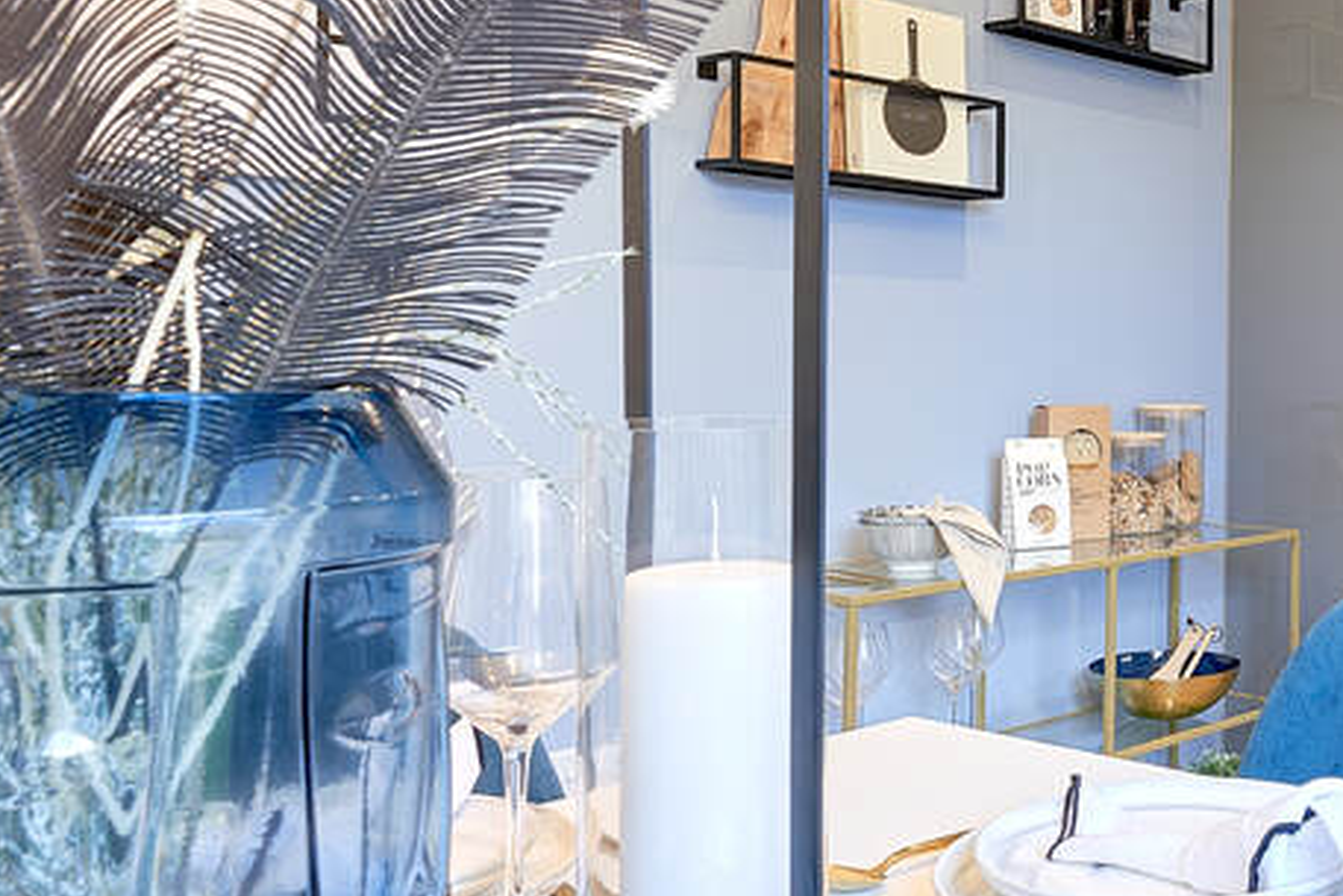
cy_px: 373
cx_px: 1405
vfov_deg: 31.5
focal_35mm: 43
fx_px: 1588
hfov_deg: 39.3
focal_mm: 15.2
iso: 100
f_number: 10
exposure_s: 1/2.5
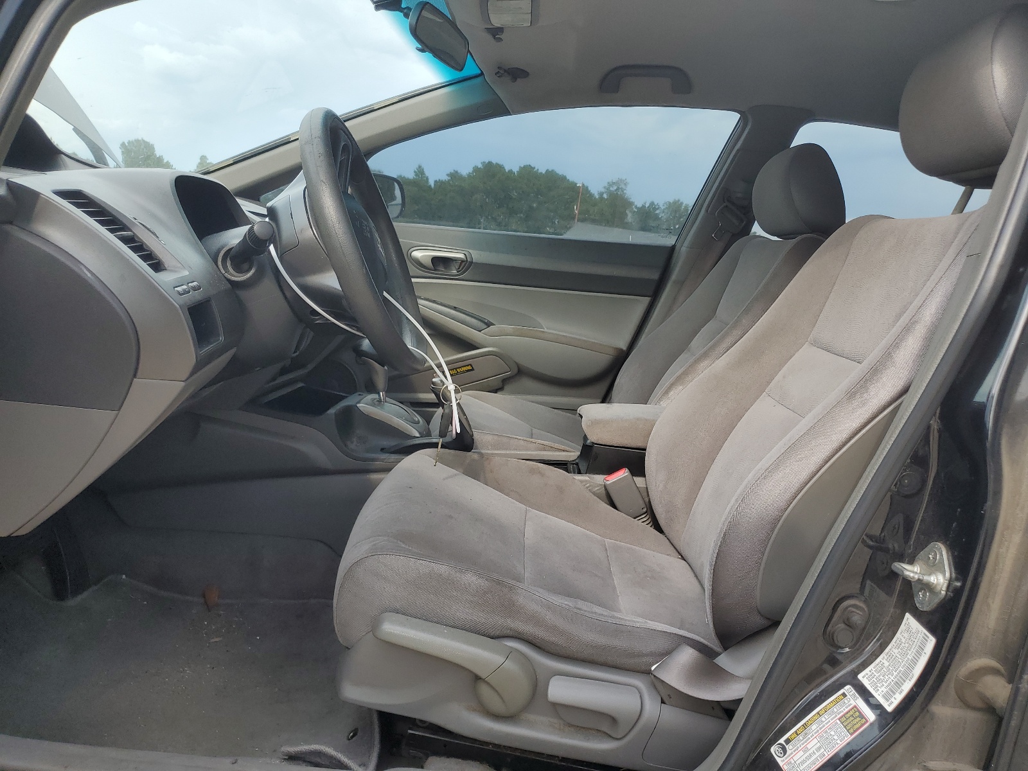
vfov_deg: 53.1
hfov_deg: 67.3
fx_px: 772
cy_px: 386
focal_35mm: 26
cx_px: 514
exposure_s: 1/588
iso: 50
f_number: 1.5
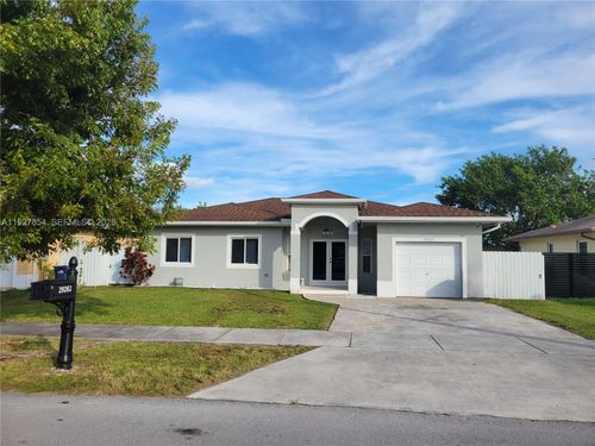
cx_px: 298
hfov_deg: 67.3
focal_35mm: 26
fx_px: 447
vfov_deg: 53.1
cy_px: 223
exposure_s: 1/2308
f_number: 1.8
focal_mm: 5.4
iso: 40
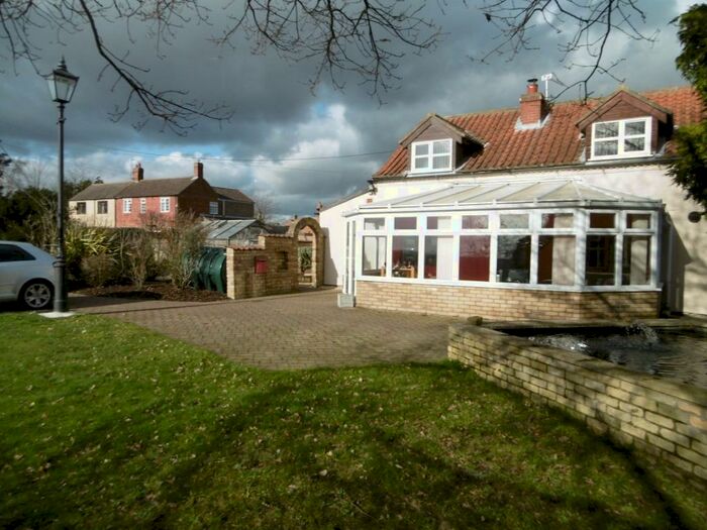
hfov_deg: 71.6
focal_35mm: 24
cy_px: 265
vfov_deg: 56.8
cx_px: 354
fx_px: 490
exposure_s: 1/200
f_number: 7.8
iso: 100
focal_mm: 4.3
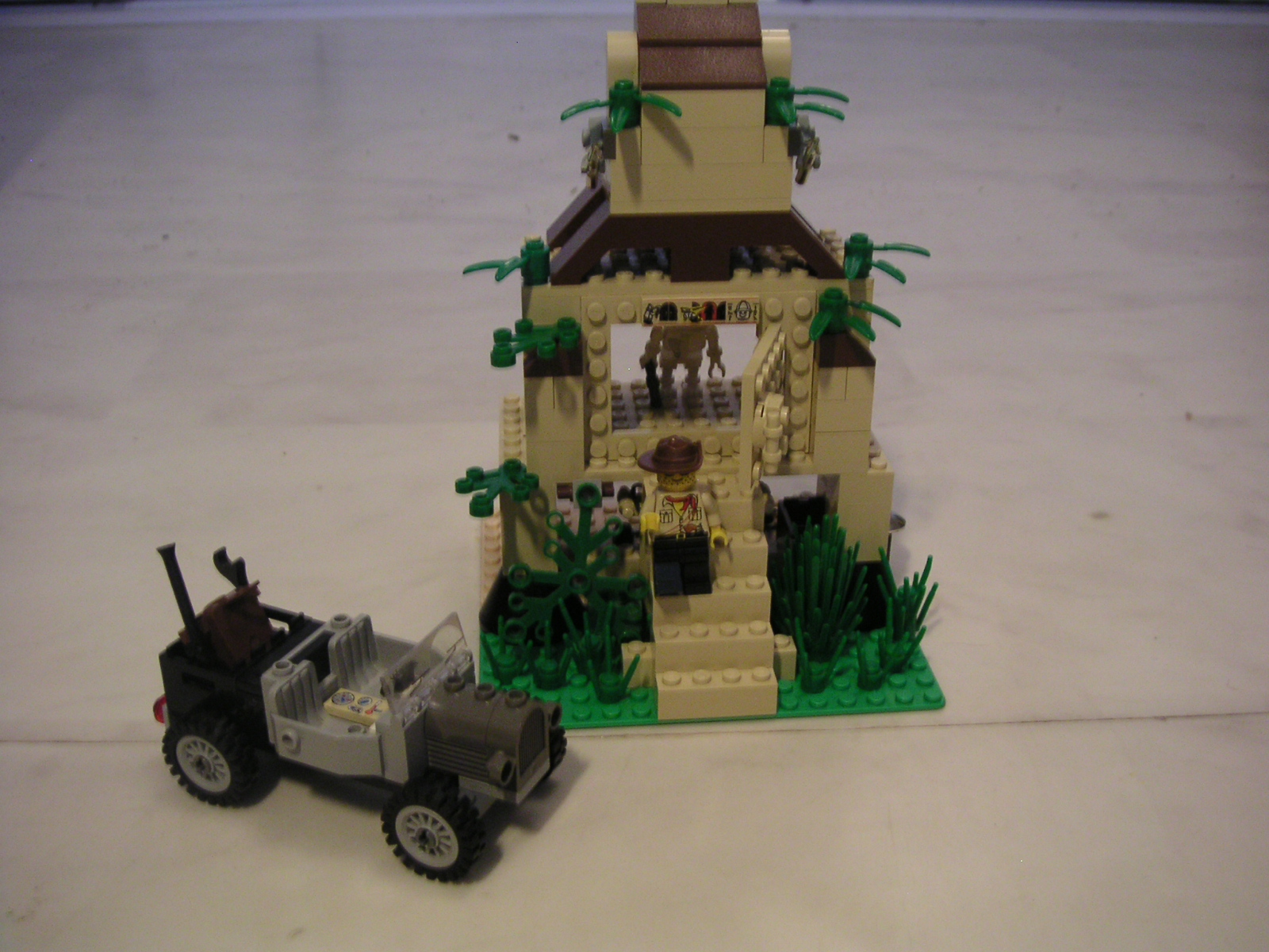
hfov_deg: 49.0
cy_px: 476
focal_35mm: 38
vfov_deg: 37.7
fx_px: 1393
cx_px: 634
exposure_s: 1/10
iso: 100
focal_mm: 6
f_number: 2.8
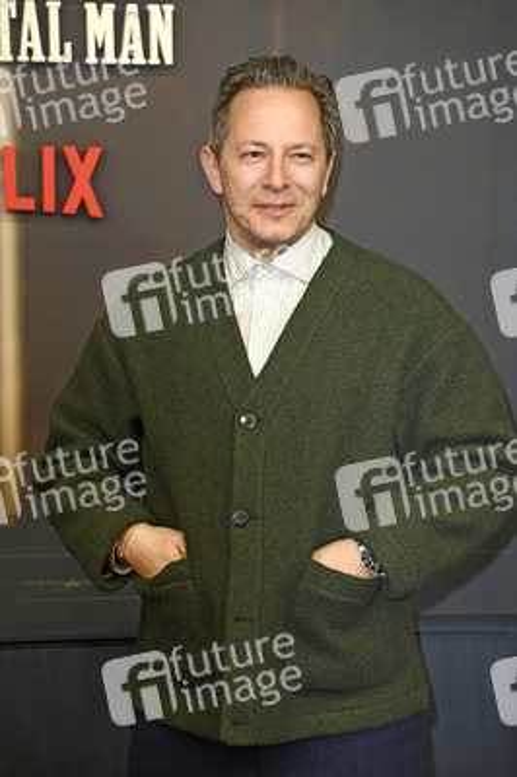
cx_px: 258
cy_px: 388
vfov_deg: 15.2
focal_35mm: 135
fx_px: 2913
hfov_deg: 10.1
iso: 500
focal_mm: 135
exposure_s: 1/250
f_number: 5.6
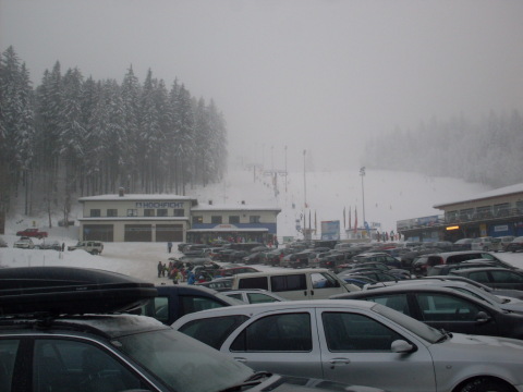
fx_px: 574
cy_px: 196
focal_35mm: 38
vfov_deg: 37.7
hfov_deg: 49.0
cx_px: 262
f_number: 8.4
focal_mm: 6.3
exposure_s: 1/90
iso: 80
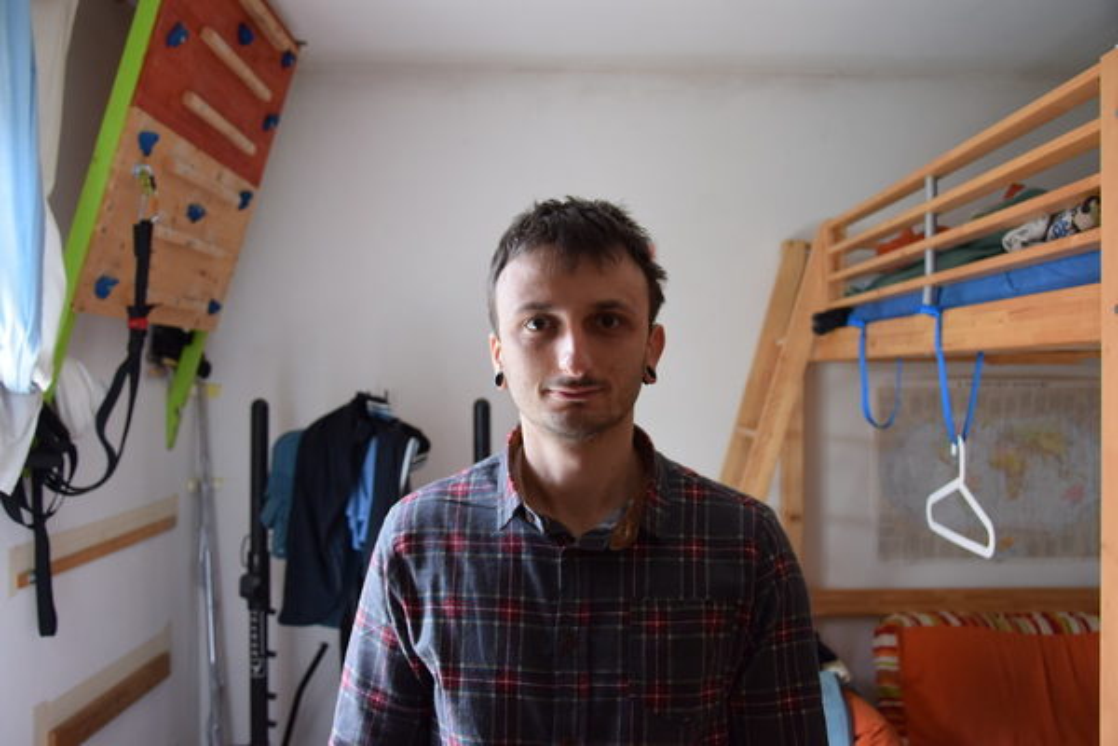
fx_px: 978
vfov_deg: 41.7
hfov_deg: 59.5
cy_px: 373
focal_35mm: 32
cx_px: 559
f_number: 3.8
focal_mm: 21
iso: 800
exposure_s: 1/2.5
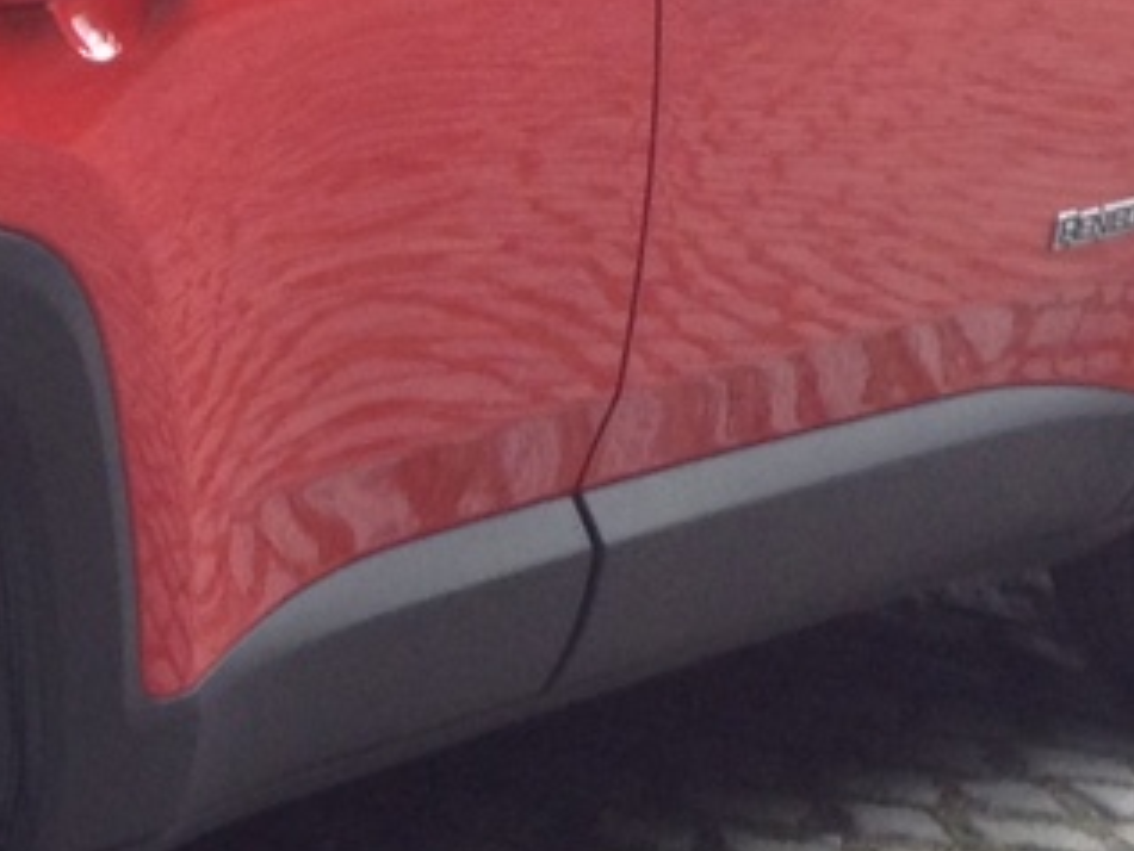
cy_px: 172
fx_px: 5899
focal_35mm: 180
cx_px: -318
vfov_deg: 8.2
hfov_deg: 10.7
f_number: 2.4
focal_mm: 4.28
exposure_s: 1/174
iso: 50
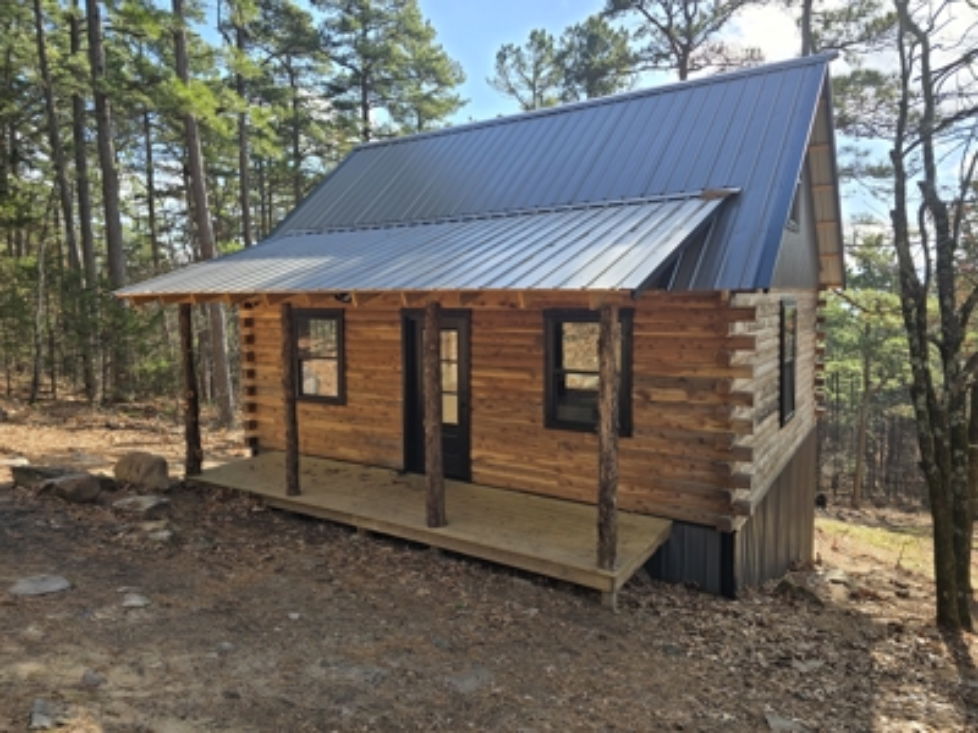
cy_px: 366
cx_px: 489
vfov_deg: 58.9
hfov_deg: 73.9
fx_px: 650
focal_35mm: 23
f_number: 1.7
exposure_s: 1/470
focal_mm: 6.3
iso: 12
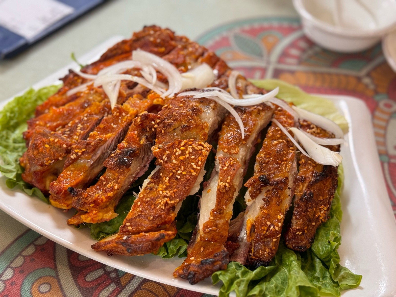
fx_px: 549
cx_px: 198
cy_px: 148
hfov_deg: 39.7
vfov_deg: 30.3
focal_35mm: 48
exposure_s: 1/50
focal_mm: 6.86
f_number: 1.78
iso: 80
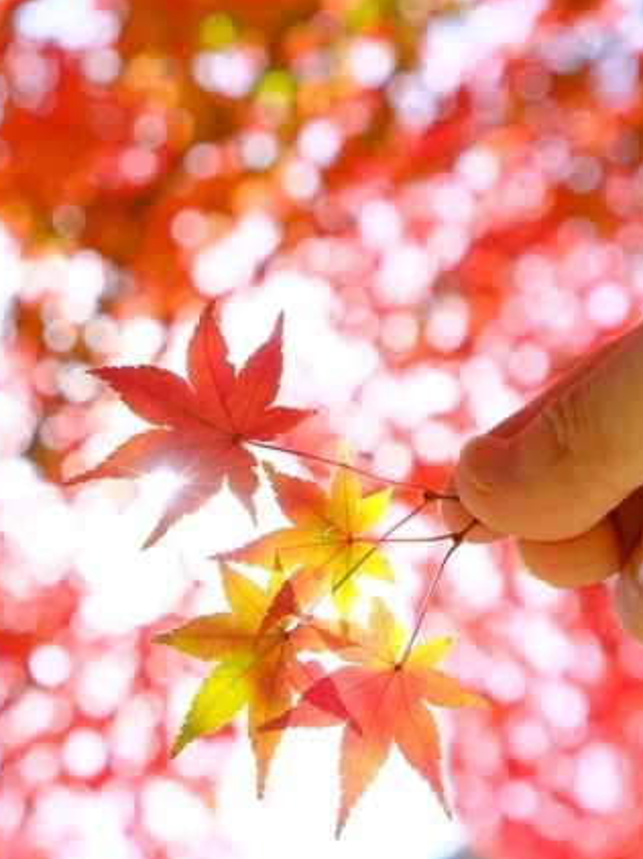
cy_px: 427
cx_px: 102
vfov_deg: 16.3
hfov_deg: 12.2
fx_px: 3000
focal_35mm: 121
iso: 400
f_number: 5.6
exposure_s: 1/420
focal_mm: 55
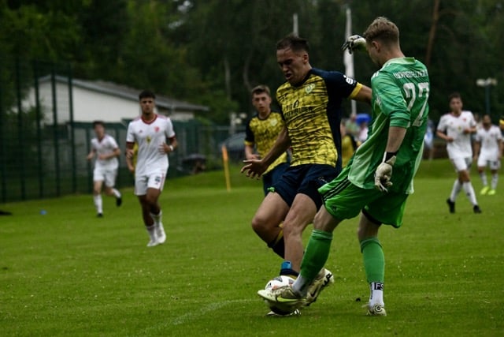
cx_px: 252
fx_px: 2800
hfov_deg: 10.3
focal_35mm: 200
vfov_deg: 6.9
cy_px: 168
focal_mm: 200
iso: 8000
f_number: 5.3
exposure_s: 1/1600
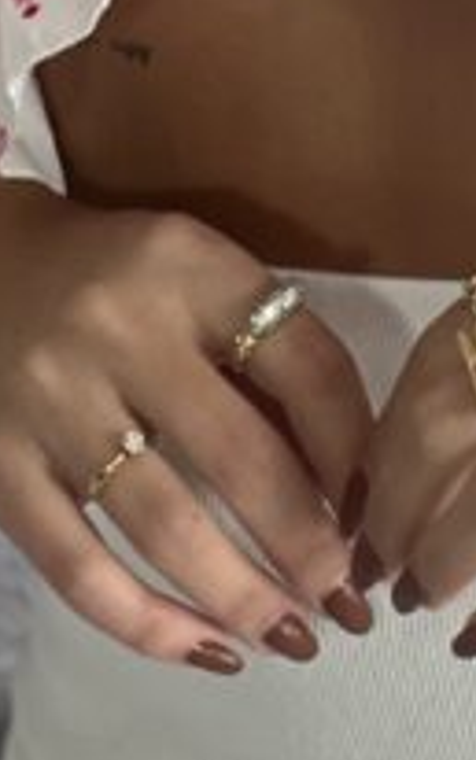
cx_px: 598
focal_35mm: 369
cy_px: -913
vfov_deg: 5.5
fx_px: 7648
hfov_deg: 3.6
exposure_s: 1/120
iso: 100
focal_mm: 9
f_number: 2.8
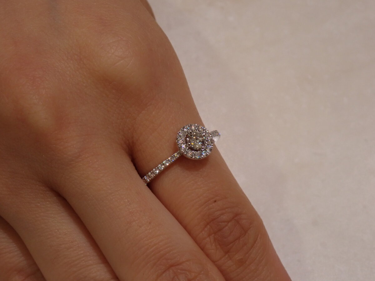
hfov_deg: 19.6
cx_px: 188
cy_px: 140
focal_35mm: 100
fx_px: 1083
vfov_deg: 14.8
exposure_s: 1/100
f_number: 4.9
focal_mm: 18
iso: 250
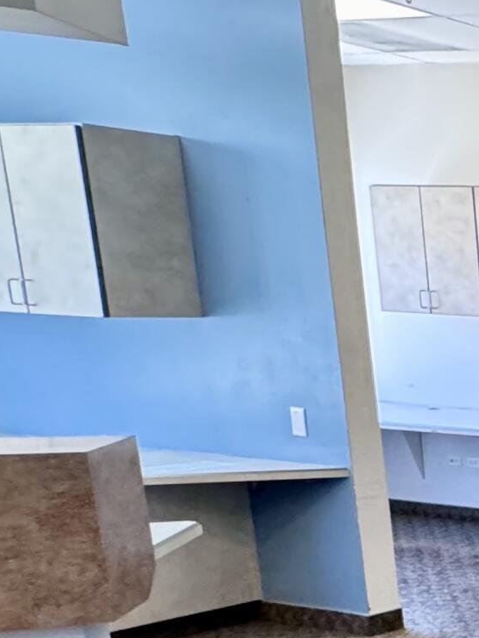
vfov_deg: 33.5
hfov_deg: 13.7
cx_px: 1252
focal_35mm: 56
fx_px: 1033
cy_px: 492
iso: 320
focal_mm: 2.22
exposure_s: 1/120
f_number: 2.2
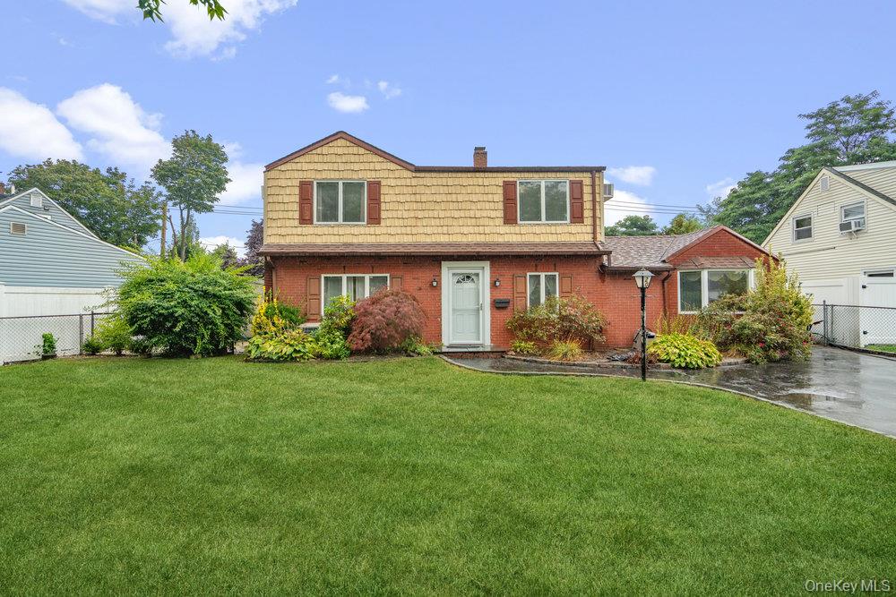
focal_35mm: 16
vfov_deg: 73.8
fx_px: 398
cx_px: 448
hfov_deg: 96.7
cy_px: 298
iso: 320
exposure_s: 1/200
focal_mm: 16
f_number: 5.6
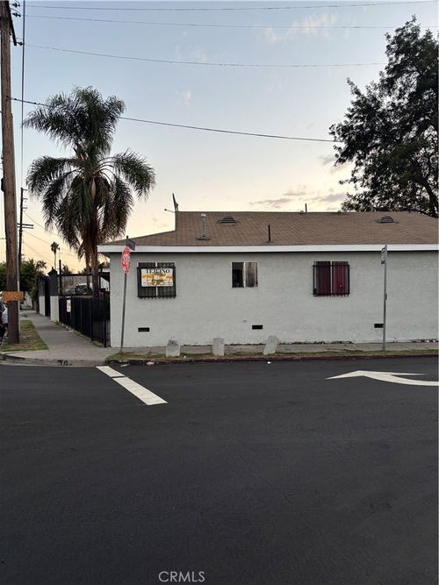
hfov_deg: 53.0
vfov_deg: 67.3
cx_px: 220
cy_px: 292
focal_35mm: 26
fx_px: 440
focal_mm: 5.96
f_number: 1.6
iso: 80
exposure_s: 1/121
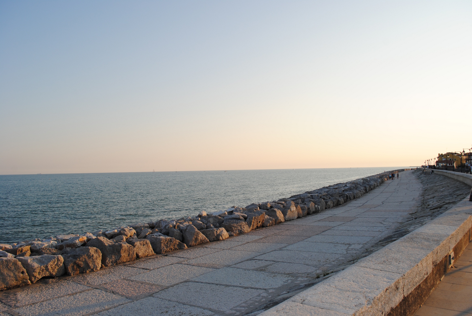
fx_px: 394
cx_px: 236
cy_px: 158
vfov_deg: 43.7
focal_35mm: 30
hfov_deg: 61.9
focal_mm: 20
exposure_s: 1/200
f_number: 8
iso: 100
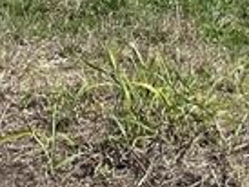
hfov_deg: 10.1
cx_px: 523
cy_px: -329
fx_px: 1289
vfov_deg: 7.5
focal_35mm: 179
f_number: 1.78
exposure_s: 1/5848
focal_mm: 6.86
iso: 80
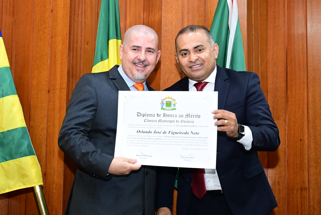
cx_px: 160
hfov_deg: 30.1
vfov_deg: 20.3
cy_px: 108
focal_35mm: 67
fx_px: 598
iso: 4000
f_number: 4.5
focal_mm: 45
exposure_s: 1/125
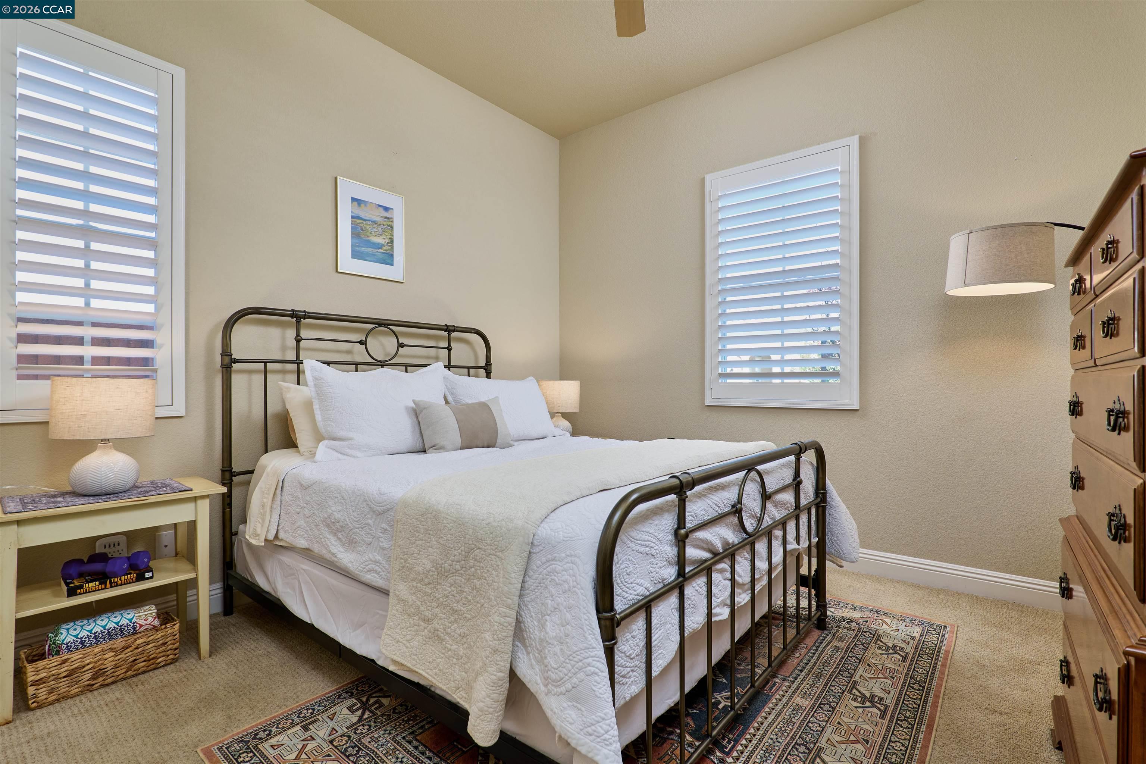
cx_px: 573
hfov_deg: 96.7
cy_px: 382
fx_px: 509
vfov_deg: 73.7
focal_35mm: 16
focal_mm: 16
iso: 320
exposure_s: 1/60
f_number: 7.1
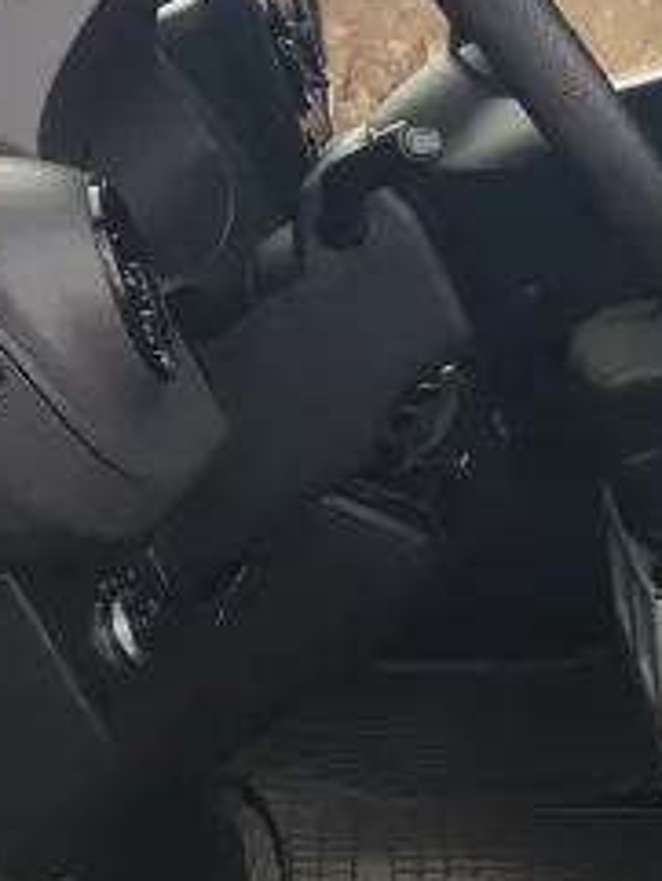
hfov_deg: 19.5
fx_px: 1758
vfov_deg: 27.7
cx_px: 885
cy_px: 216
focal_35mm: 69
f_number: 1.7
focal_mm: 4.2
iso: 40
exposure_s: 1/122
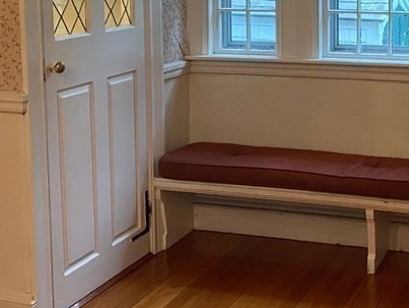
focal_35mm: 66
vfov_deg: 21.8
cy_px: 39
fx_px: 781
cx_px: 354
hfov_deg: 28.4
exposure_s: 1/60
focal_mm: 4.25
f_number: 1.8
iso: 400
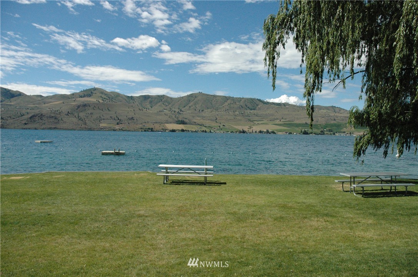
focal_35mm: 27
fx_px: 313
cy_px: 138
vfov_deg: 47.8
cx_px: 209
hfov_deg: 67.4
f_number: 5.6
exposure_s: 1/8000
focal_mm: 18
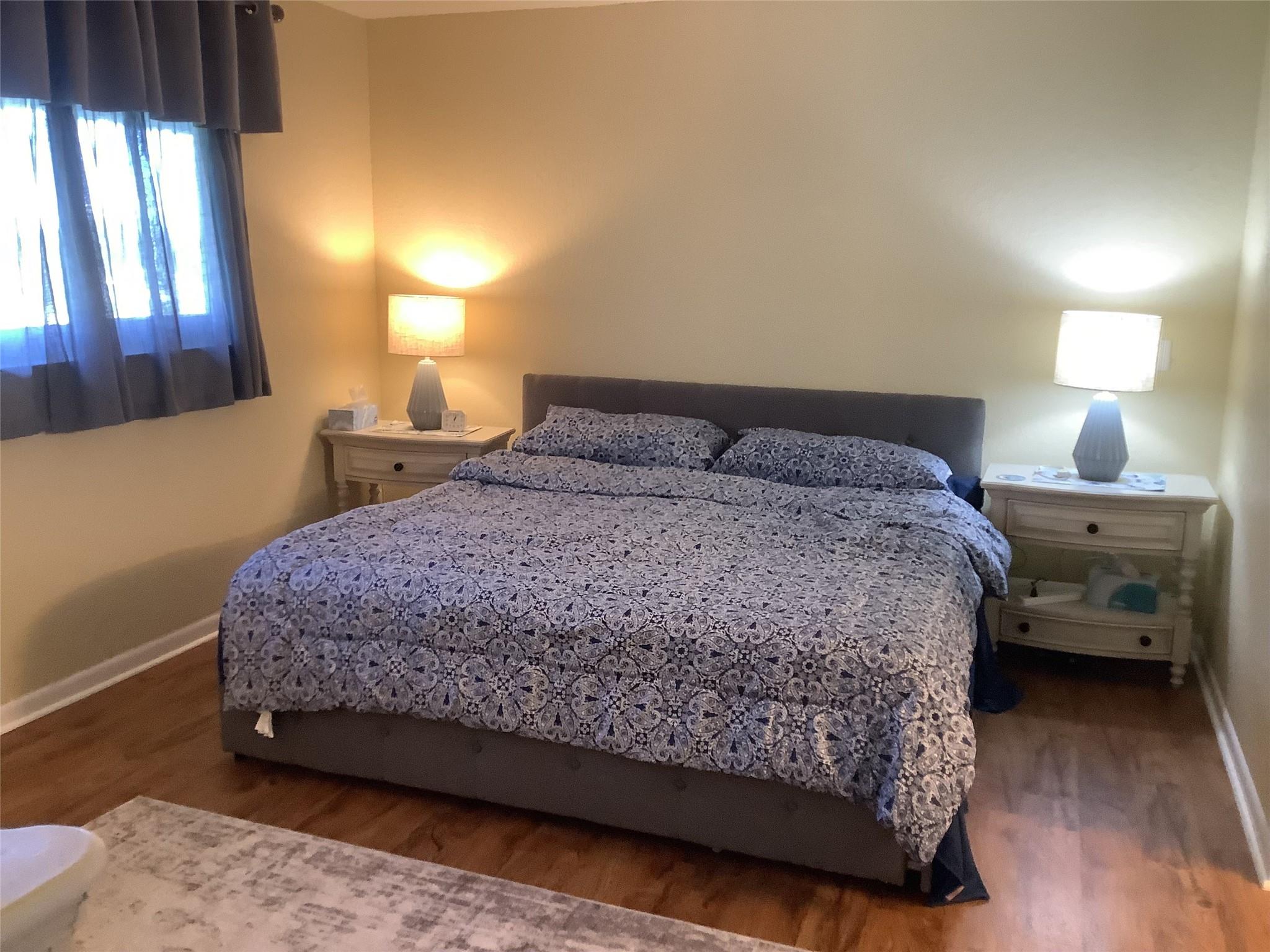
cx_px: 635
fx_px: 1137
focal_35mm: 31
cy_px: 476
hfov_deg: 58.4
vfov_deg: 45.4
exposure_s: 1/50
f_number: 2.4
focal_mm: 3.3
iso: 250
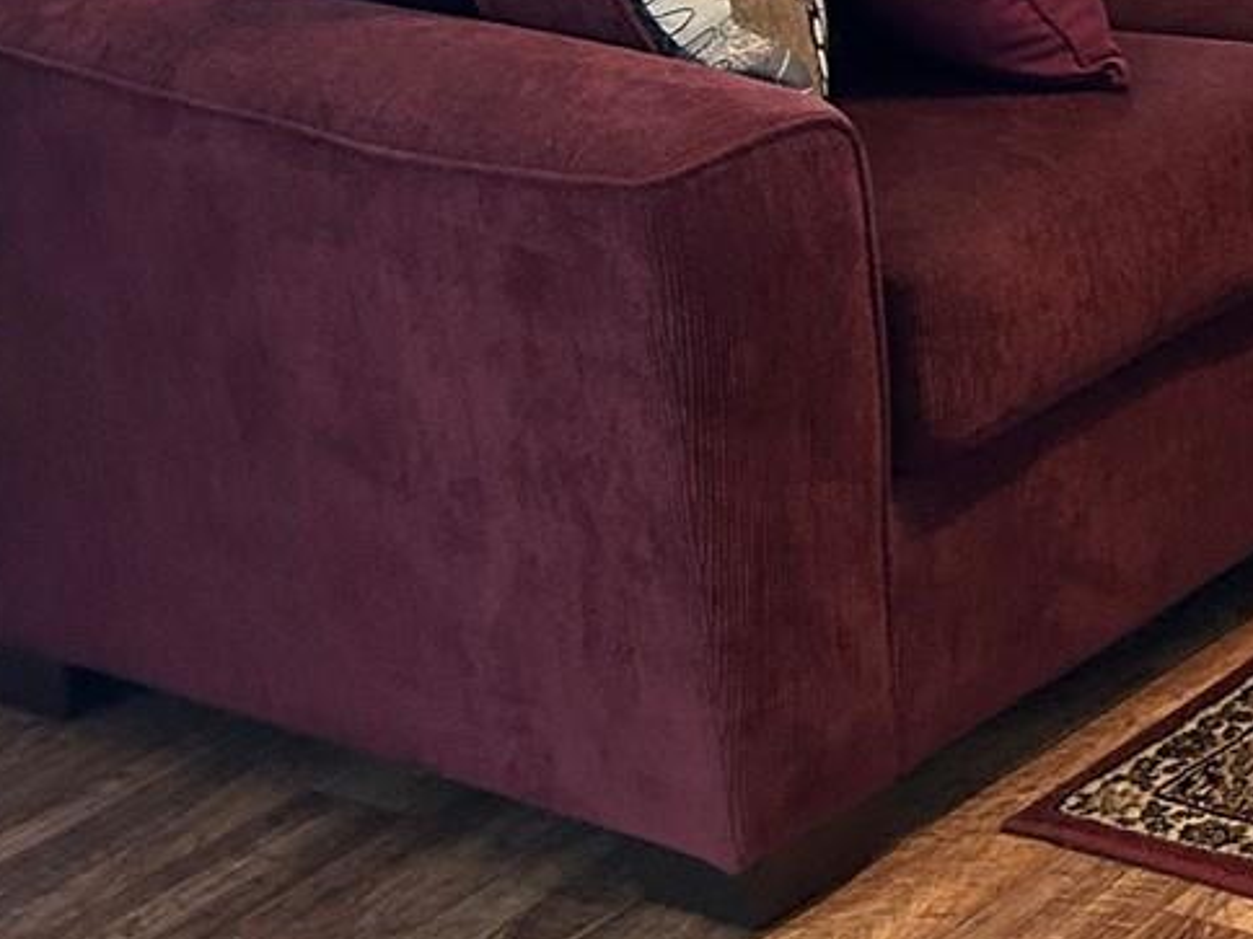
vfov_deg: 12.3
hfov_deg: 15.4
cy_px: -781
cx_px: 2260
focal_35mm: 110
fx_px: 3982
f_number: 1.5
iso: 160
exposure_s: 1/60
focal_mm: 5.7
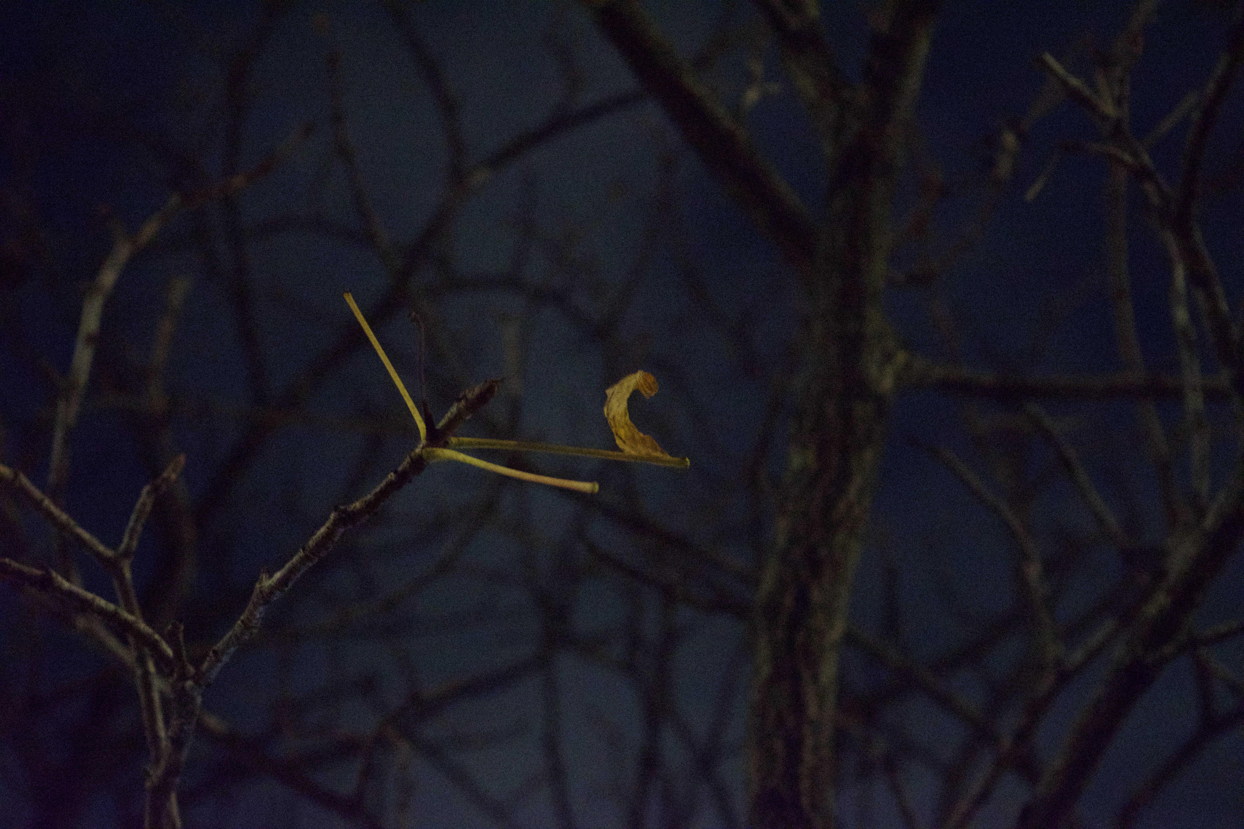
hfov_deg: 24.6
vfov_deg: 16.6
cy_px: 414
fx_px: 2851
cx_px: 622
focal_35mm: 82
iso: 12800
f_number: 5.6
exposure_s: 1/8
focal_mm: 55
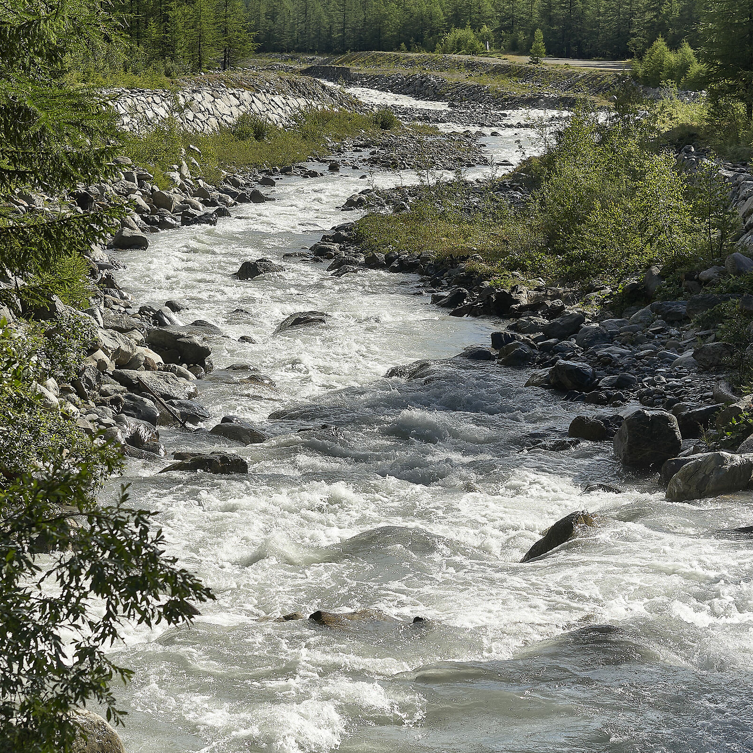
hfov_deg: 18.1
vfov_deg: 18.1
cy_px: 309
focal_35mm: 96
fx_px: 2363
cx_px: 377
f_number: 6.3
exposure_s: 1/640
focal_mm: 50
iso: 100
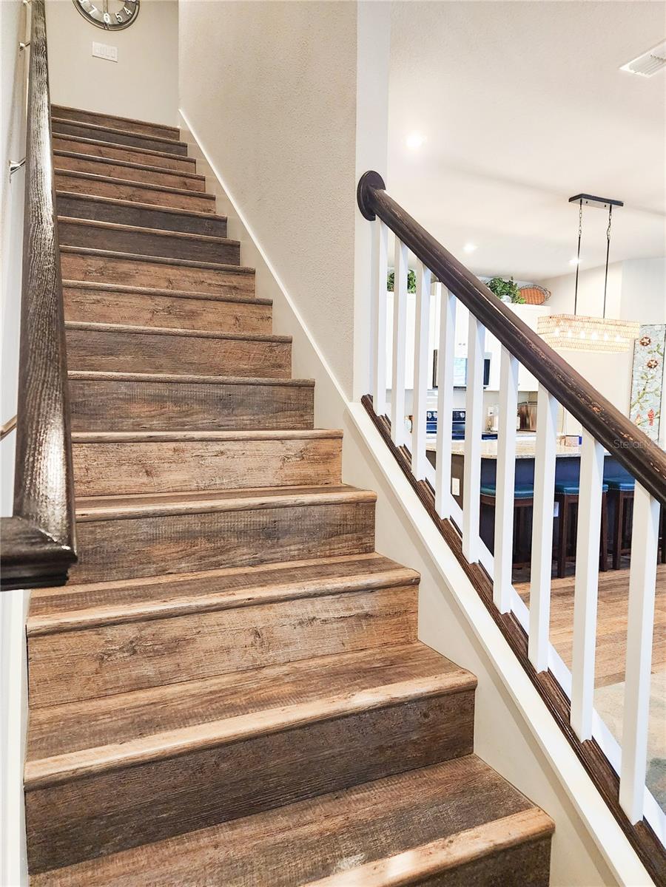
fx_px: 590
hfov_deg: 58.9
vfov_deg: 73.9
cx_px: 333
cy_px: 444
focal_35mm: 23
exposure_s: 1/120
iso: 640
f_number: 1.8
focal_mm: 6.4
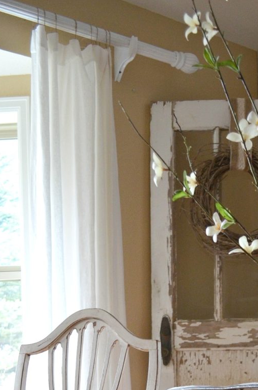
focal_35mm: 64
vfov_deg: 27.8
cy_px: 462
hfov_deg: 20.4
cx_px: 267
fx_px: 691
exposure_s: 1/30
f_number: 3.5
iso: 900
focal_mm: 18
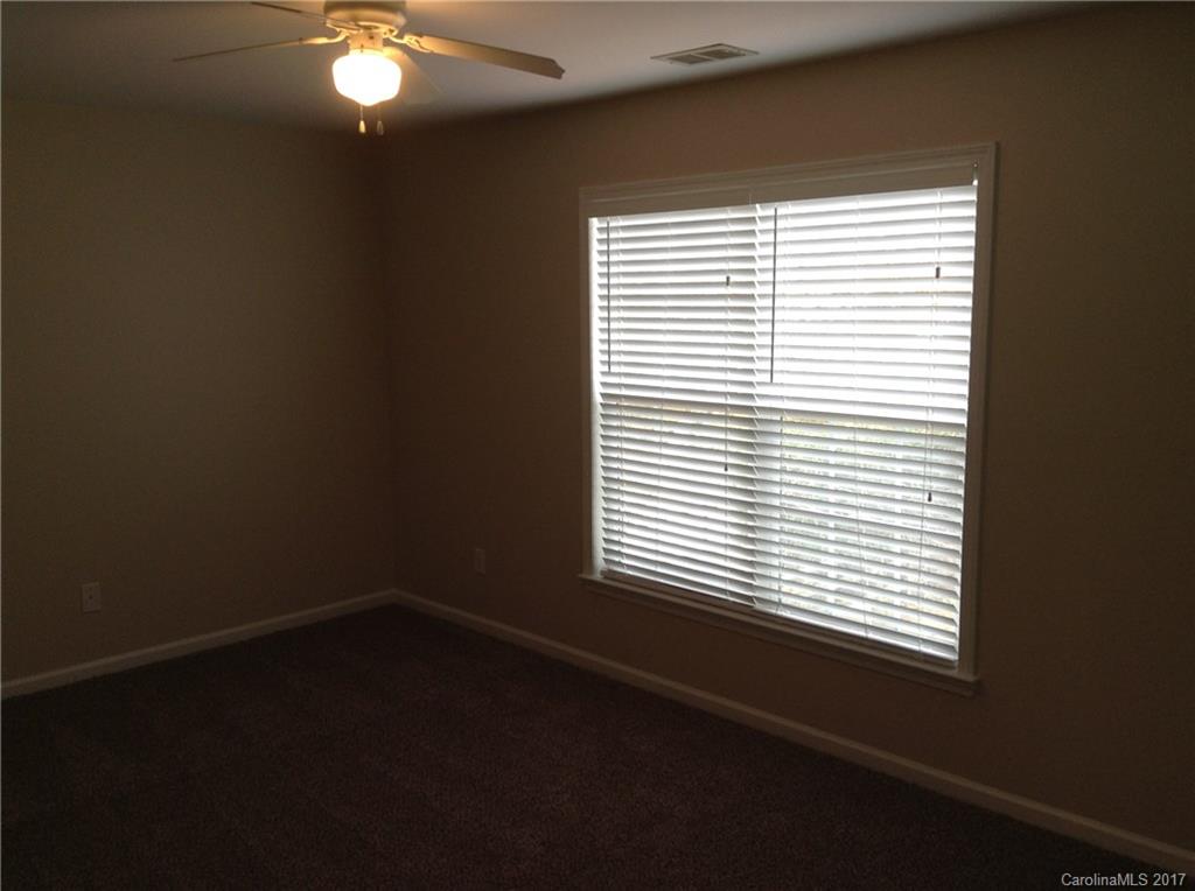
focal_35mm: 33
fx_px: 1137
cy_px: 446
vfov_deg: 42.8
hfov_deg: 55.4
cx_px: 598
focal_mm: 3.3
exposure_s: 1/30
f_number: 2.4
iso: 32
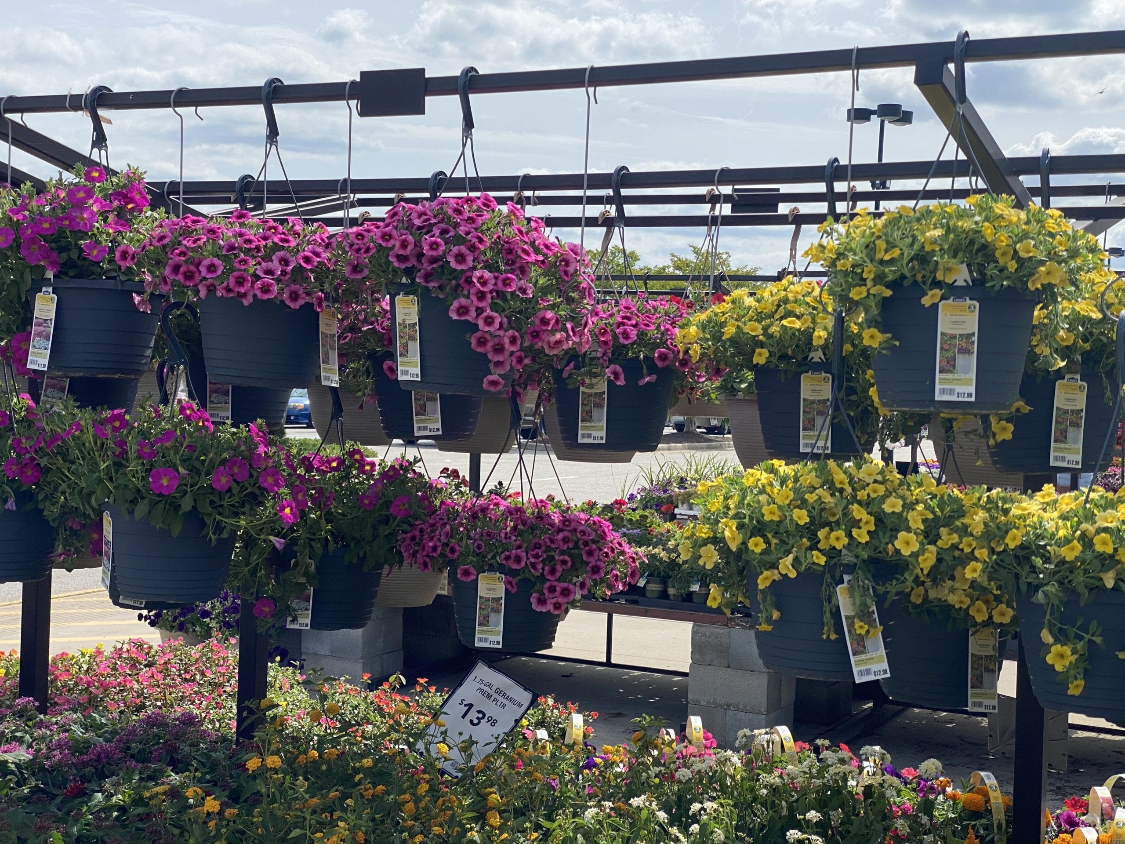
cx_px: 562
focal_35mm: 52
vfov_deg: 28.0
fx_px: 1690
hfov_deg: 36.8
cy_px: 422
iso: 20
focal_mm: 6
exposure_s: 1/2817
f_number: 2
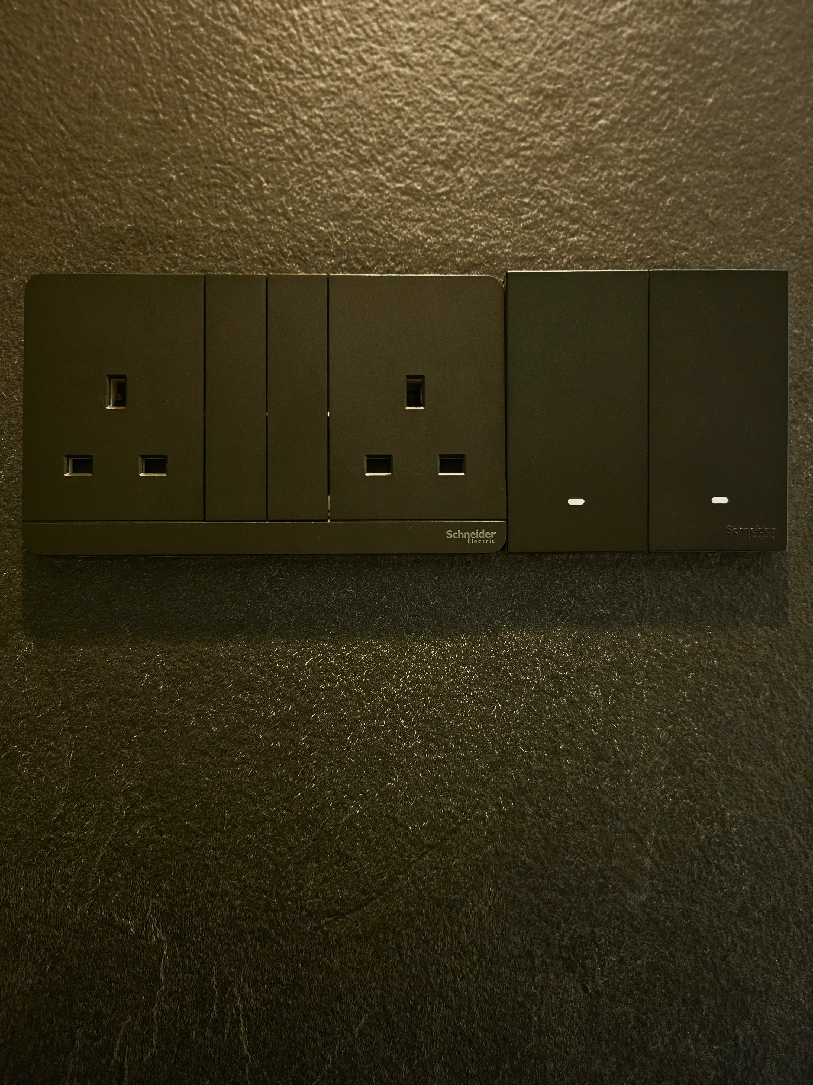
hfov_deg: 56.8
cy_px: 542
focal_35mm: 24
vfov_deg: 71.6
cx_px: 406
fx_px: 752
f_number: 1.8
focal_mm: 5
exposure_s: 1/25
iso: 1250
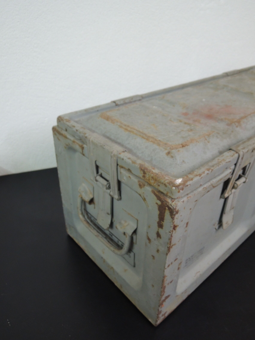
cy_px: 170
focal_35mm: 28
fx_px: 275
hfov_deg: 49.7
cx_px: 128
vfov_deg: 63.4
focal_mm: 5
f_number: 2.8
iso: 400
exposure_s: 1/25
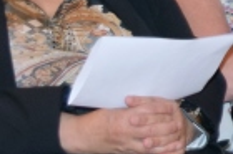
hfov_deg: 7.1
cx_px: 666
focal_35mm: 263
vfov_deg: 5.2
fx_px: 1700
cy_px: -31
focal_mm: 24
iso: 1400
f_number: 4
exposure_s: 1/60
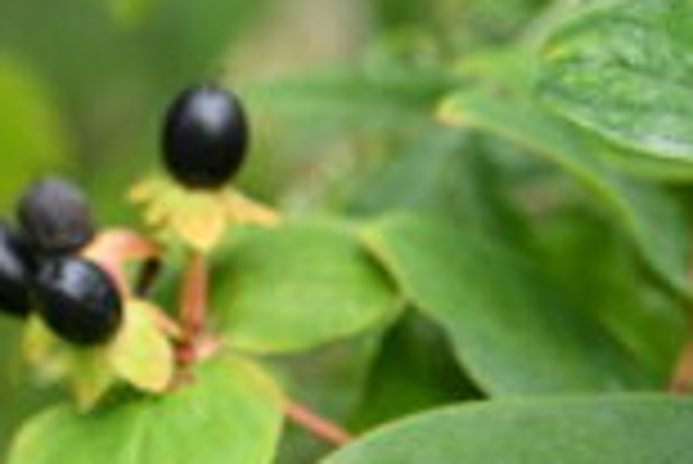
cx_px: -194
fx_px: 22505
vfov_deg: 1.2
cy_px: 7
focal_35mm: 1168
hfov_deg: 1.8
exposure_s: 1/60
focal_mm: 300
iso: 125
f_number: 6.3
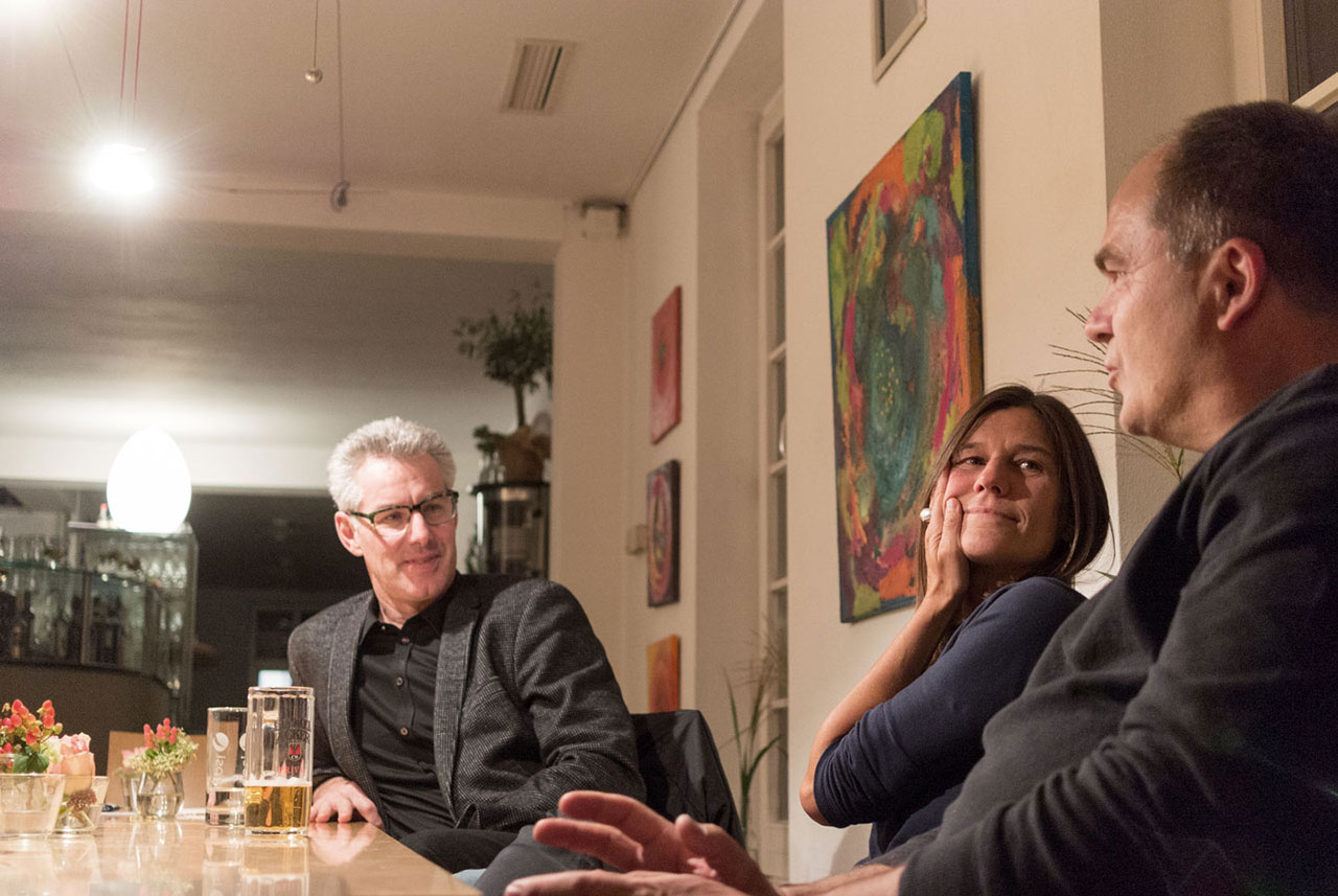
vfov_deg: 27.6
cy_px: 448
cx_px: 669
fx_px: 1823
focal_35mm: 49
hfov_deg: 40.3
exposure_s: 1/30
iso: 560
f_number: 1.8
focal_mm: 18.5
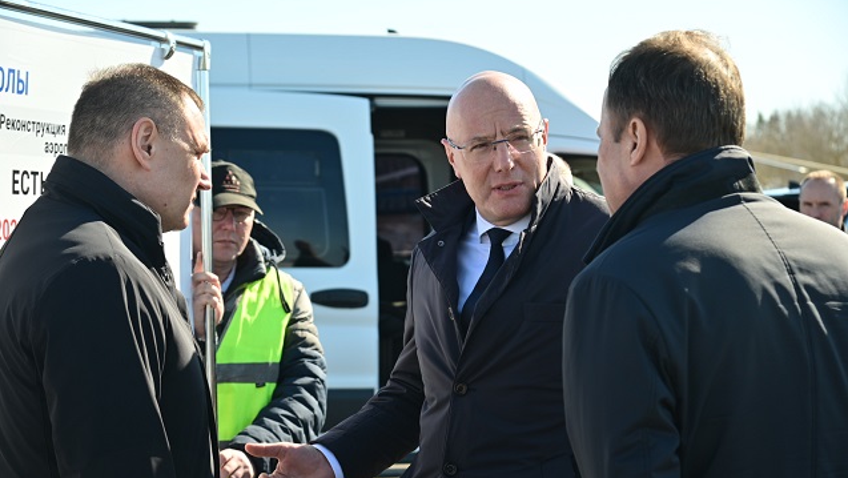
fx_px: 1845
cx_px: 423
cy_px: 264
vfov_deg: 14.8
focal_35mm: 82
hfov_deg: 25.9
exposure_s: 1/200
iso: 100
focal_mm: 78
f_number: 6.3
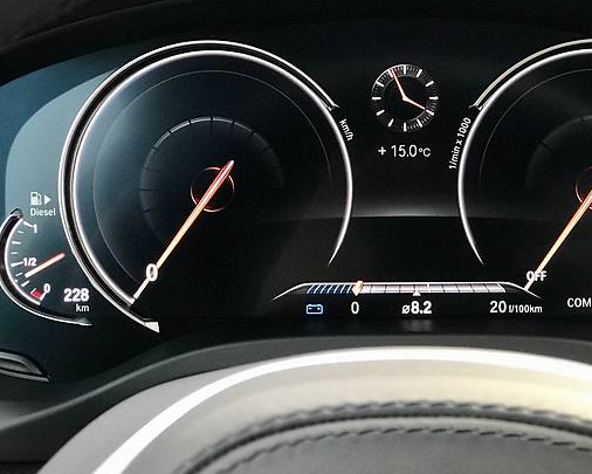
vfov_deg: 17.5
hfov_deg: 21.6
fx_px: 1542
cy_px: 206
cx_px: 413
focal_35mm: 88
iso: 125
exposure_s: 1/50
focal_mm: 6.6
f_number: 2.8
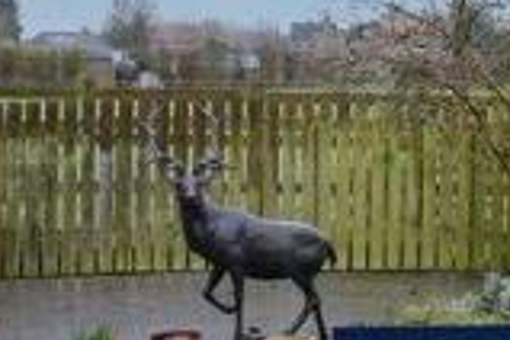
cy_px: 120
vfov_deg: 11.0
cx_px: 292
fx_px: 1757
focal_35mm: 124
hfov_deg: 16.5
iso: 400
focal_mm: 20
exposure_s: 1/250
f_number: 4.5
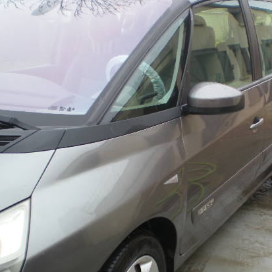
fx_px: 462
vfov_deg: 32.8
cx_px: 178
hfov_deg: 32.6
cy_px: 136
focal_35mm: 52
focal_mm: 6.3
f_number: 3.1
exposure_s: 1/126
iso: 64
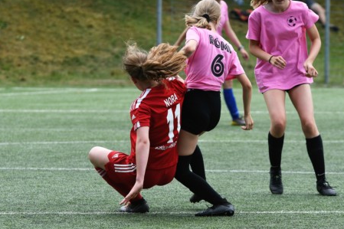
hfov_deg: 6.2
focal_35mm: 334
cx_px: 194
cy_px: 97
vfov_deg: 4.1
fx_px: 3186
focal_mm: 185
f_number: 5
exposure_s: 1/2000
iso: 640
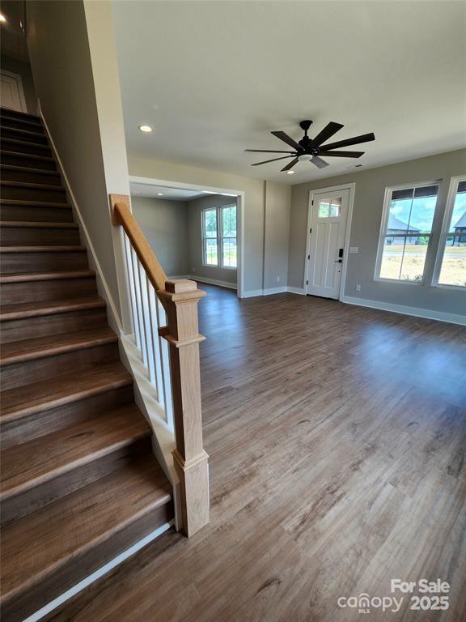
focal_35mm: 13
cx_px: 233
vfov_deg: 106.2
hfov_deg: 89.9
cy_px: 311
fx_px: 233
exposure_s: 1/120
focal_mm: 2.2
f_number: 2.2
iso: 80
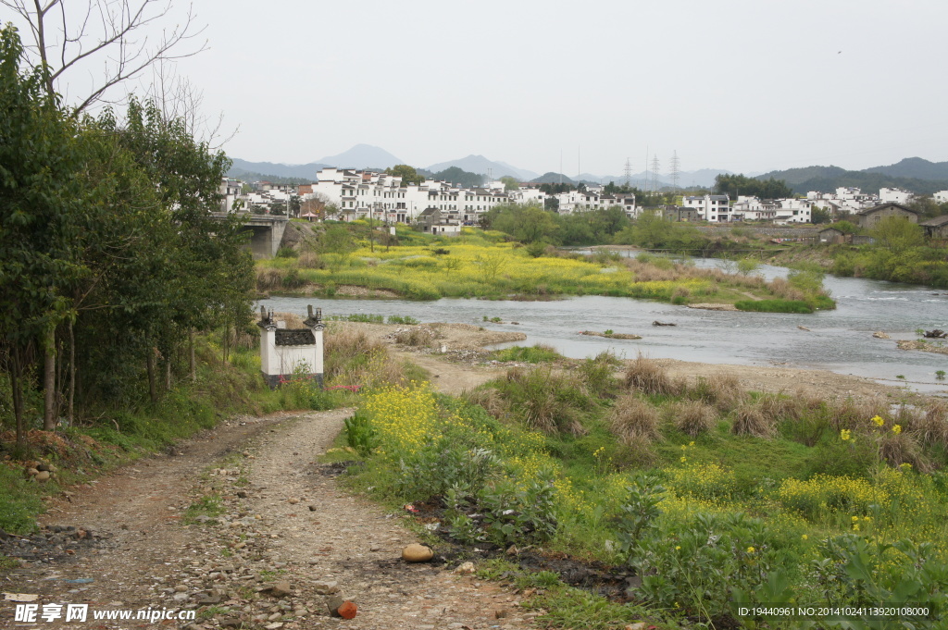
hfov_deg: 46.4
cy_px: 315
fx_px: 1105
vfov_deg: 31.8
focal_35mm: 42
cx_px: 474
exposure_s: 1/250
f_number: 9
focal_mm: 28
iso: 200
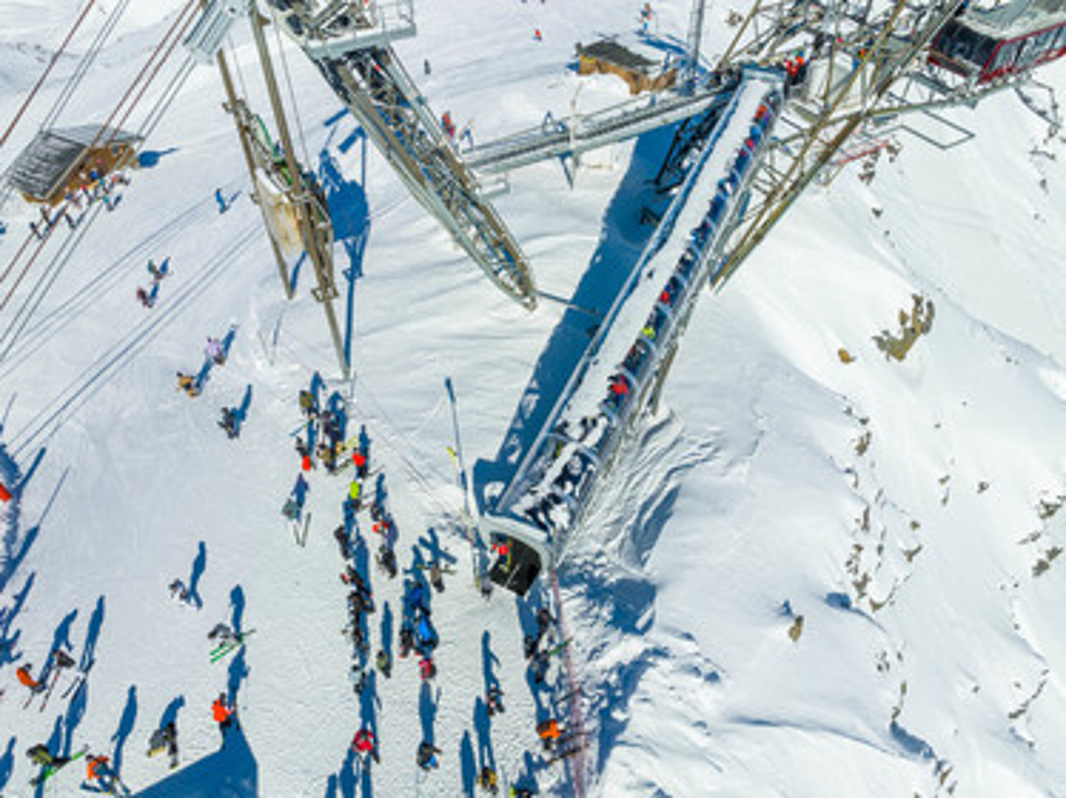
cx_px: 533
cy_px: 399
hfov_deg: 71.6
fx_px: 739
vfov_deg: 56.8
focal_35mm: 24
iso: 100
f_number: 11
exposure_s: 1/320
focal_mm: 12.3
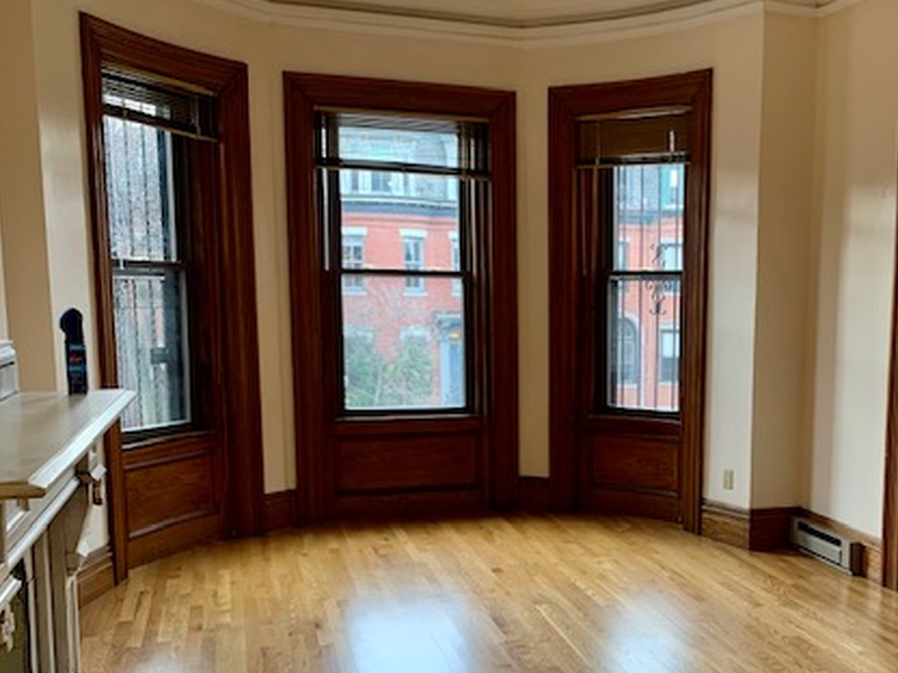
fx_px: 1038
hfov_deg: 45.5
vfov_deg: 35.7
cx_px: 650
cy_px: 440
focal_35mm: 40
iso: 80
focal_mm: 4.25
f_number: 1.8
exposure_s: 1/60
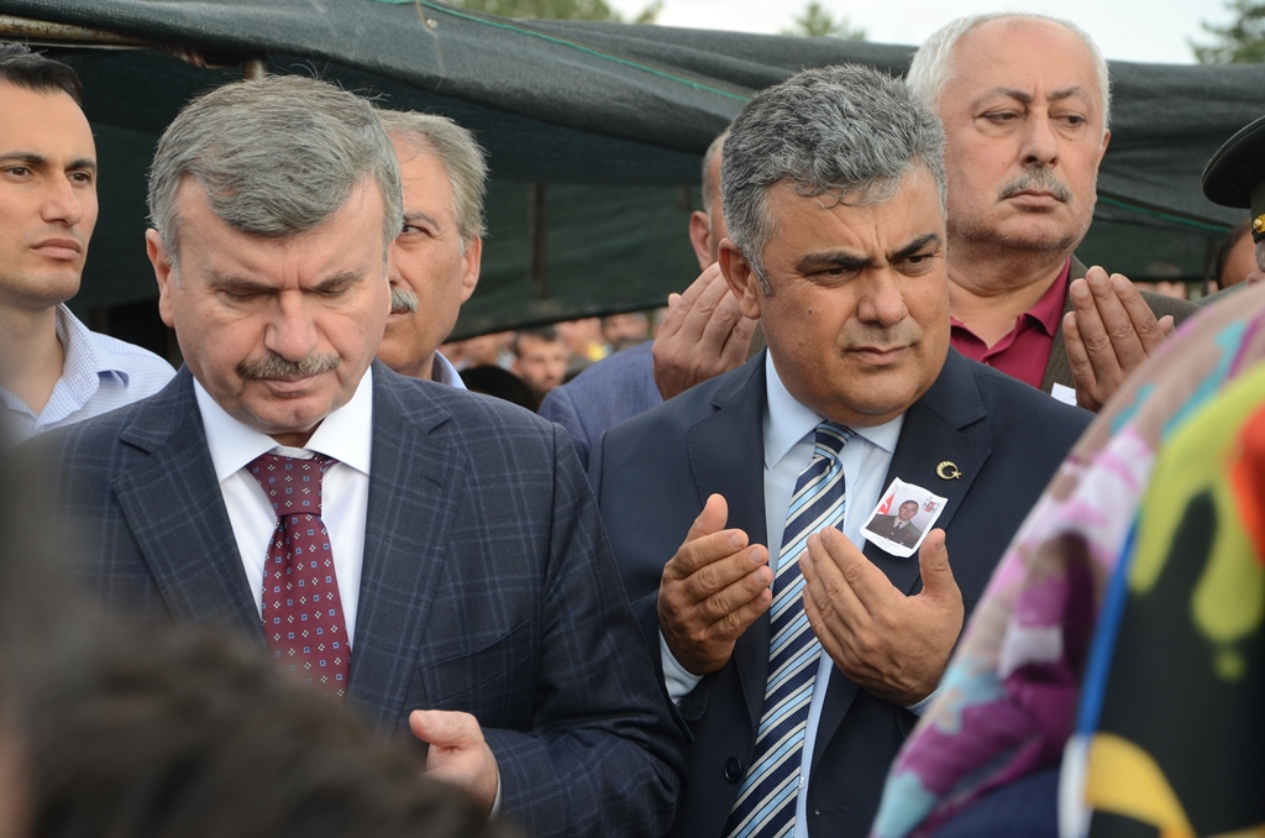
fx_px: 3471
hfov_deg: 20.7
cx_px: 632
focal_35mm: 99
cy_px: 419
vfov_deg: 13.8
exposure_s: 1/160
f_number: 5.3
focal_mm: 66
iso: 200
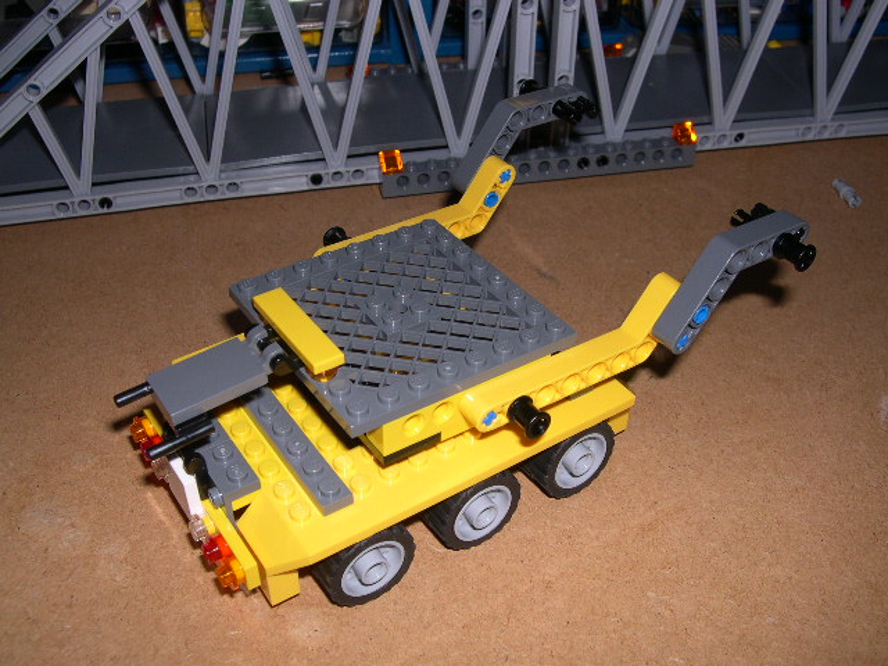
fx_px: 975
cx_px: 444
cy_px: 333
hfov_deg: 49.0
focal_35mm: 38
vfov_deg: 37.7
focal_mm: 8
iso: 100
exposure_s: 1/60
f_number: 7.6
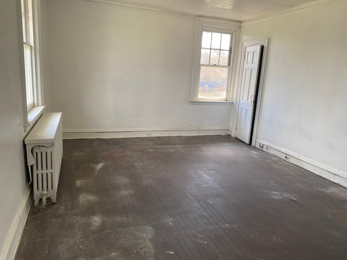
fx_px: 261
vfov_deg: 53.1
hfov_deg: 67.3
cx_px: 174
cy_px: 130
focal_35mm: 26
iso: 40
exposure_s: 1/121
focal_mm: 4.25
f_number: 1.8
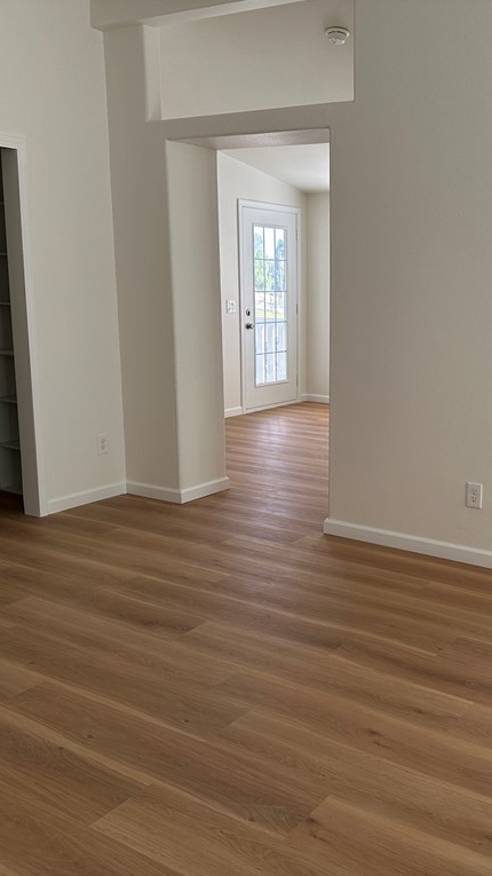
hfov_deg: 33.1
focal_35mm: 35
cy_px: 437
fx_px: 812
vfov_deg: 56.6
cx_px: 365
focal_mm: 6.86
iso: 80
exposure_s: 1/204
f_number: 1.78
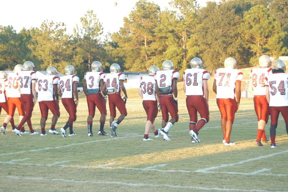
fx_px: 840
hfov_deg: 19.5
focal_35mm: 105
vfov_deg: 13.0
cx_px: 144
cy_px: 96
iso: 1000
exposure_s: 1/125
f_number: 7.1
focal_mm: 70
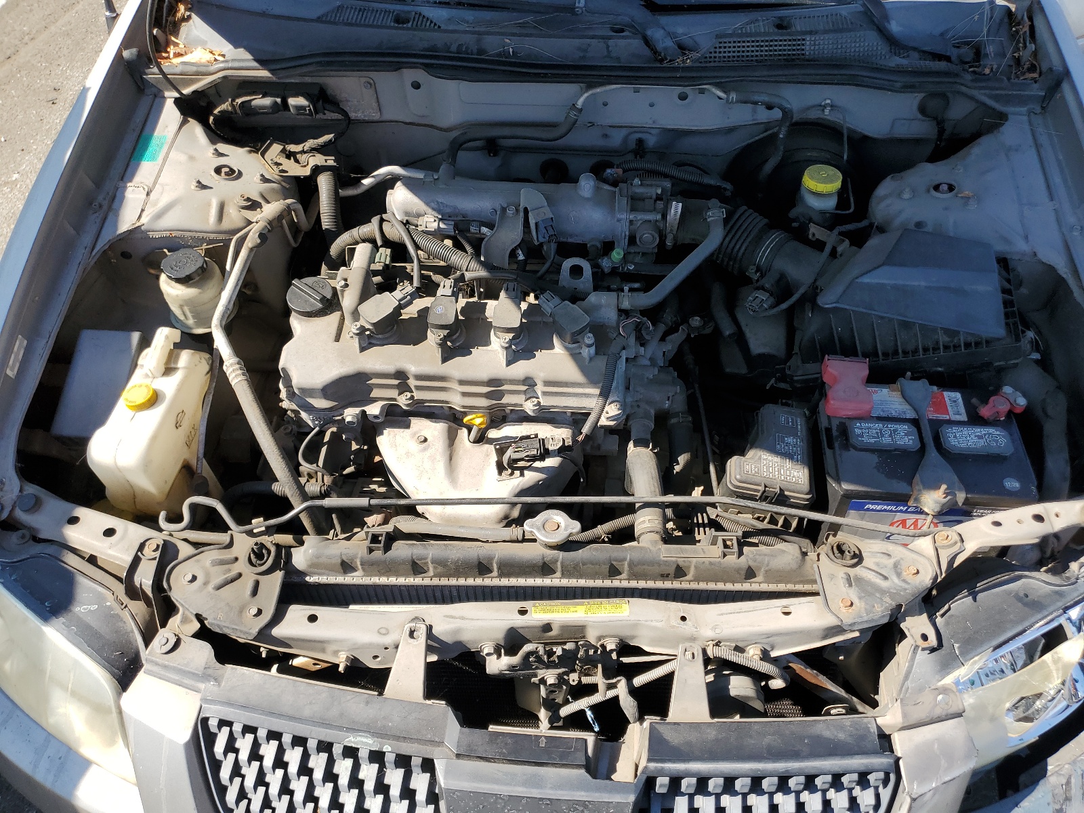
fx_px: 814
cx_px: 542
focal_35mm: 26
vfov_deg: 53.1
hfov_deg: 67.3
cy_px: 406
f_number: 1.5
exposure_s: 1/1111
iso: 50
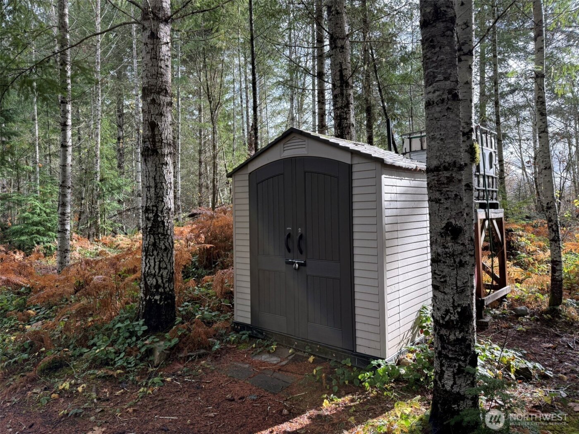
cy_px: 217
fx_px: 401
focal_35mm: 24
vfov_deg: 56.8
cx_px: 290
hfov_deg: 71.6
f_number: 1.78
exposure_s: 1/504
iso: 100
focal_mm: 6.76
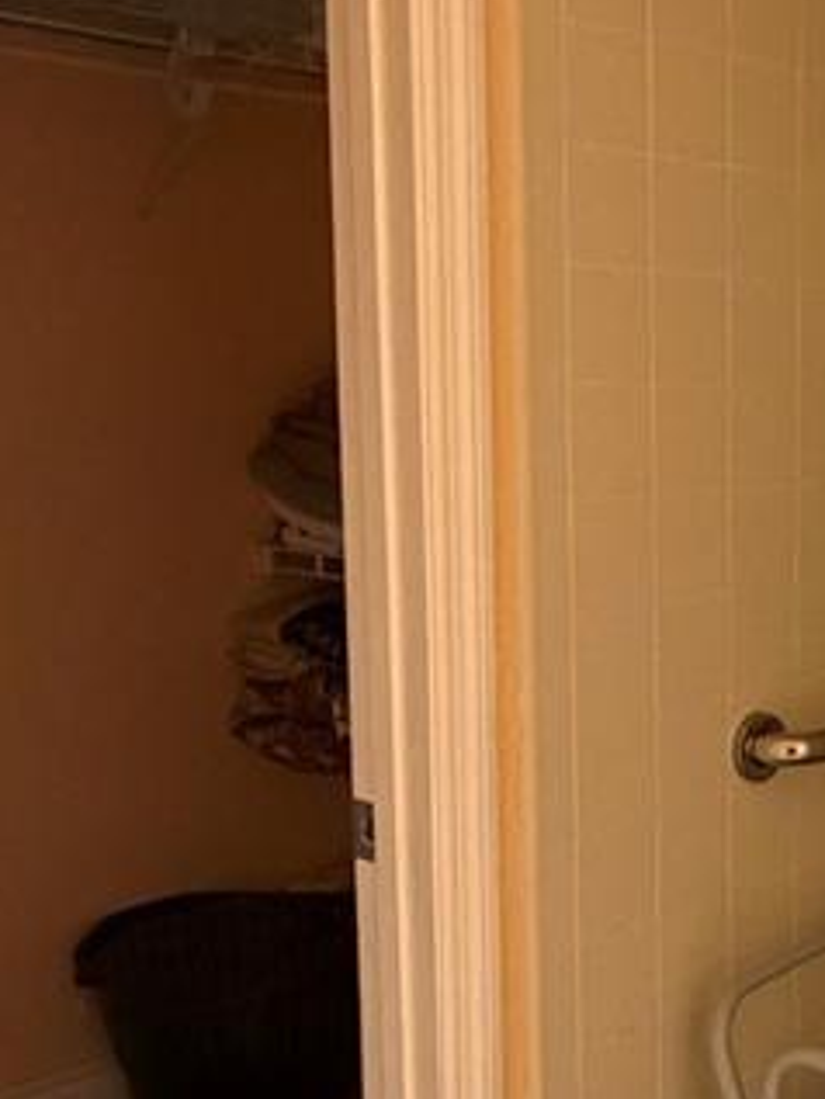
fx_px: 1683
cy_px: 610
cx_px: 919
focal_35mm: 53
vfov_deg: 36.1
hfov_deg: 25.4
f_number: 2.2
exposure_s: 1/60
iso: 320
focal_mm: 2.22
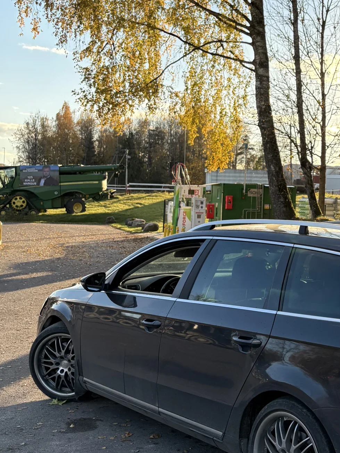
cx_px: 328
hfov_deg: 27.2
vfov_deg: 37.4
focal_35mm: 51
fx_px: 668
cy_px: 189
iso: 64
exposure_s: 1/1155
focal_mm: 5.96
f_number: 1.6
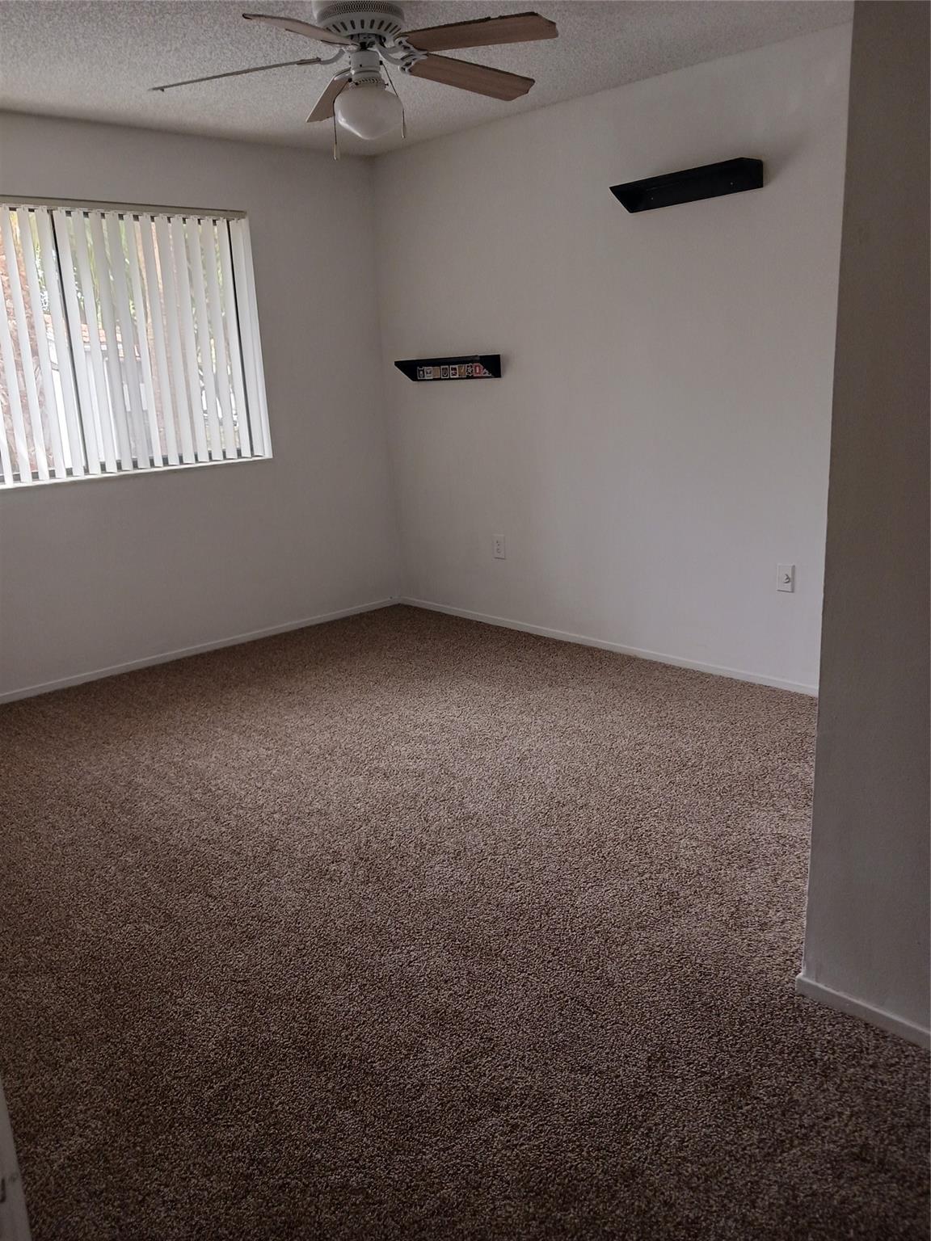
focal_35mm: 27
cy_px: 620
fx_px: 968
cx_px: 466
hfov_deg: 51.4
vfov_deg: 65.3
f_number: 1.8
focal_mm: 4
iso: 160
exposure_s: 1/40
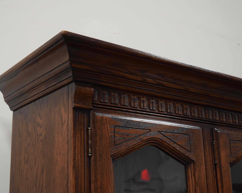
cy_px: 97
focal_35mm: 55
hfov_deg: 34.0
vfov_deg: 27.6
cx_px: 97
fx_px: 394
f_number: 4.5
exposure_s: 1/60
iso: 2200
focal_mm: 32
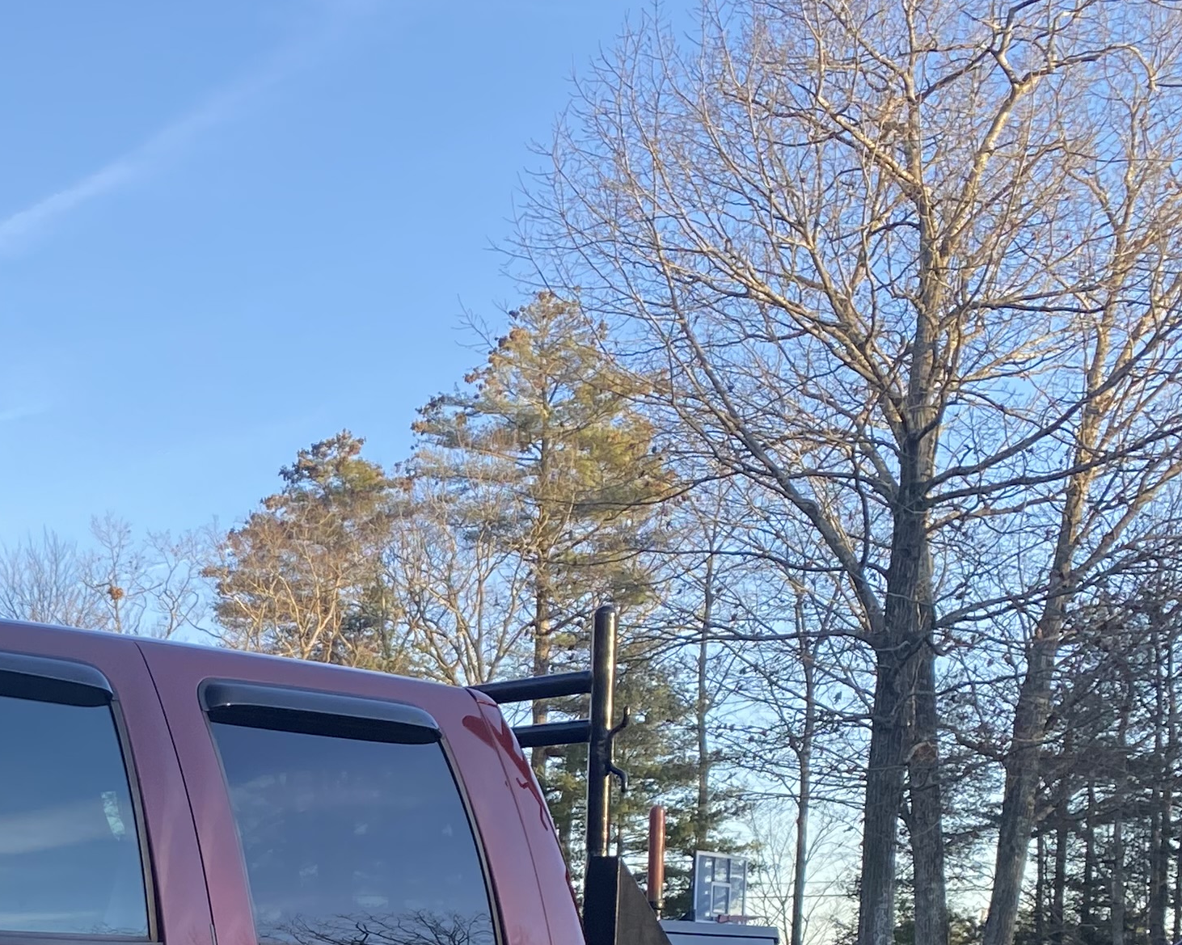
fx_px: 2448
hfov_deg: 24.8
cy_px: 1120
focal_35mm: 70
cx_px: -192
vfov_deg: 20.5
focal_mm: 4.25
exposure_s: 1/531
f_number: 1.8
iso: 32
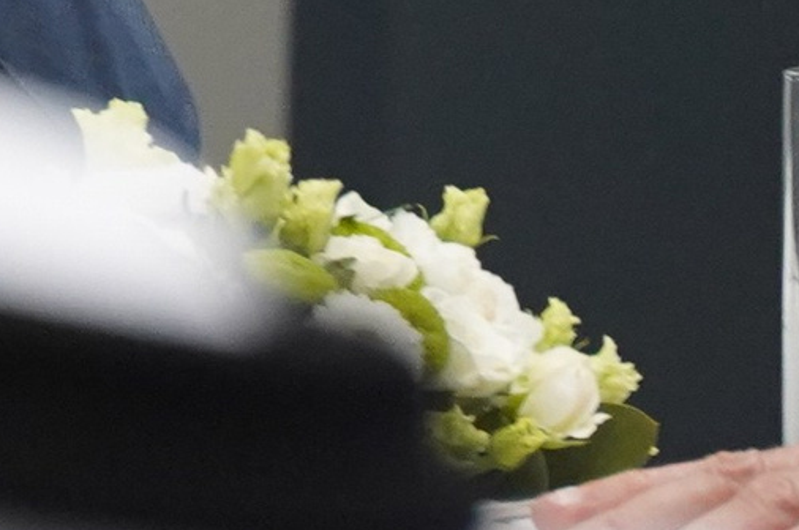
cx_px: -1097
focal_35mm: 2277
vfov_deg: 0.6
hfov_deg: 0.9
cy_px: -557
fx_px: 50471
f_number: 6.3
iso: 3200
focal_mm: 300
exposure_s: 1/125
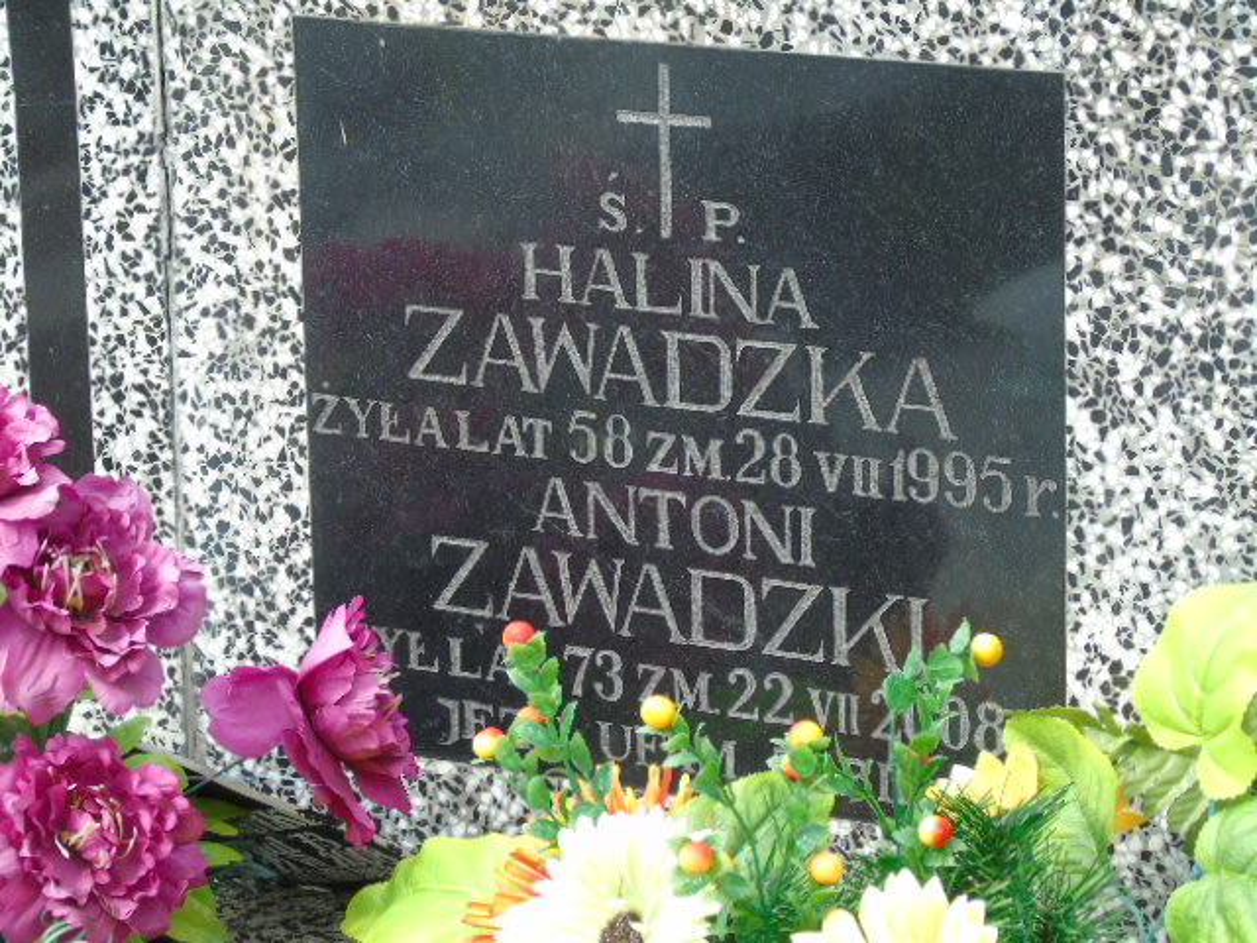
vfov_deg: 10.4
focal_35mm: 142
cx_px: 628
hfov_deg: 13.9
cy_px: 472
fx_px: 5156
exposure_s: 1/125
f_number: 4.7
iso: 100
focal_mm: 25
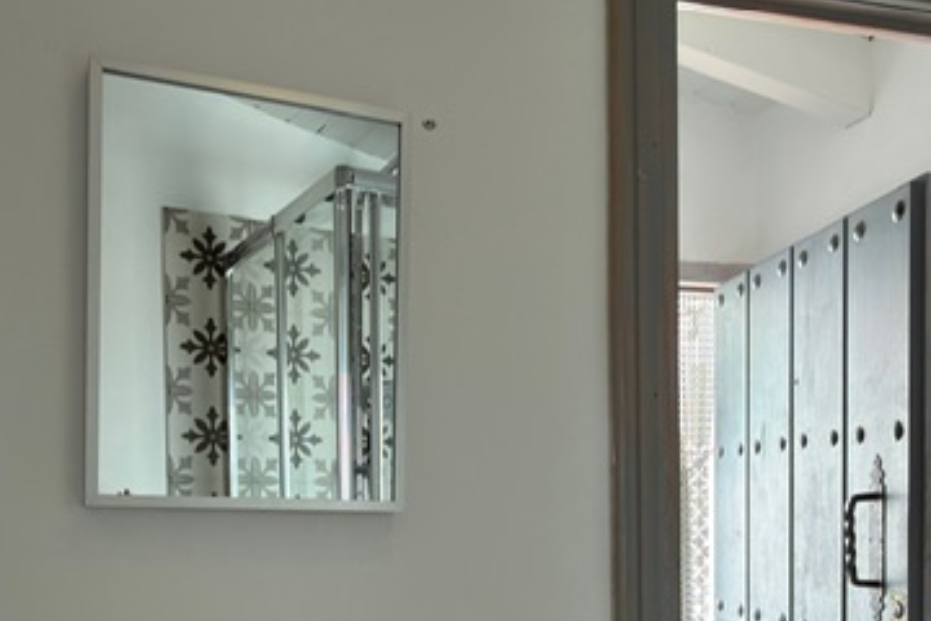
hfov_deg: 51.9
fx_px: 957
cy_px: 538
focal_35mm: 37
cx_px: 476
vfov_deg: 34.3
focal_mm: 2.22
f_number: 2.2
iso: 50
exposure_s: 1/73
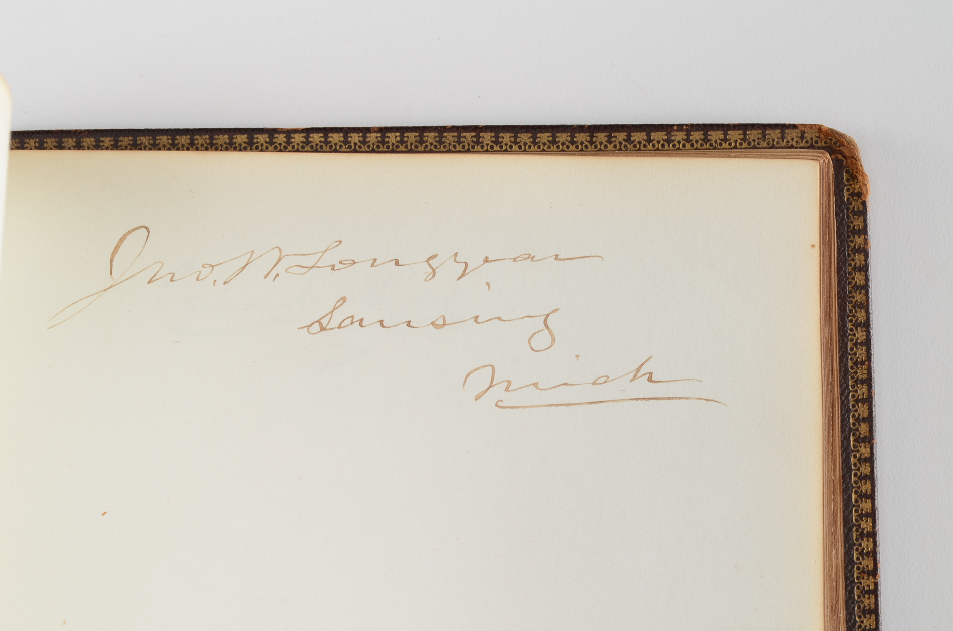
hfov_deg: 28.1
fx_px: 1902
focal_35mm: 72
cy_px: 316
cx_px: 476
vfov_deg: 18.8
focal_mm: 48
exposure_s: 1/100
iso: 100
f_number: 9
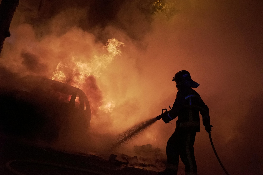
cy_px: 88
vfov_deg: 25.6
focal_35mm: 53
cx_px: 132
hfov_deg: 37.5
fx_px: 387
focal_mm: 53
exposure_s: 1/3200
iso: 16000
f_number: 5
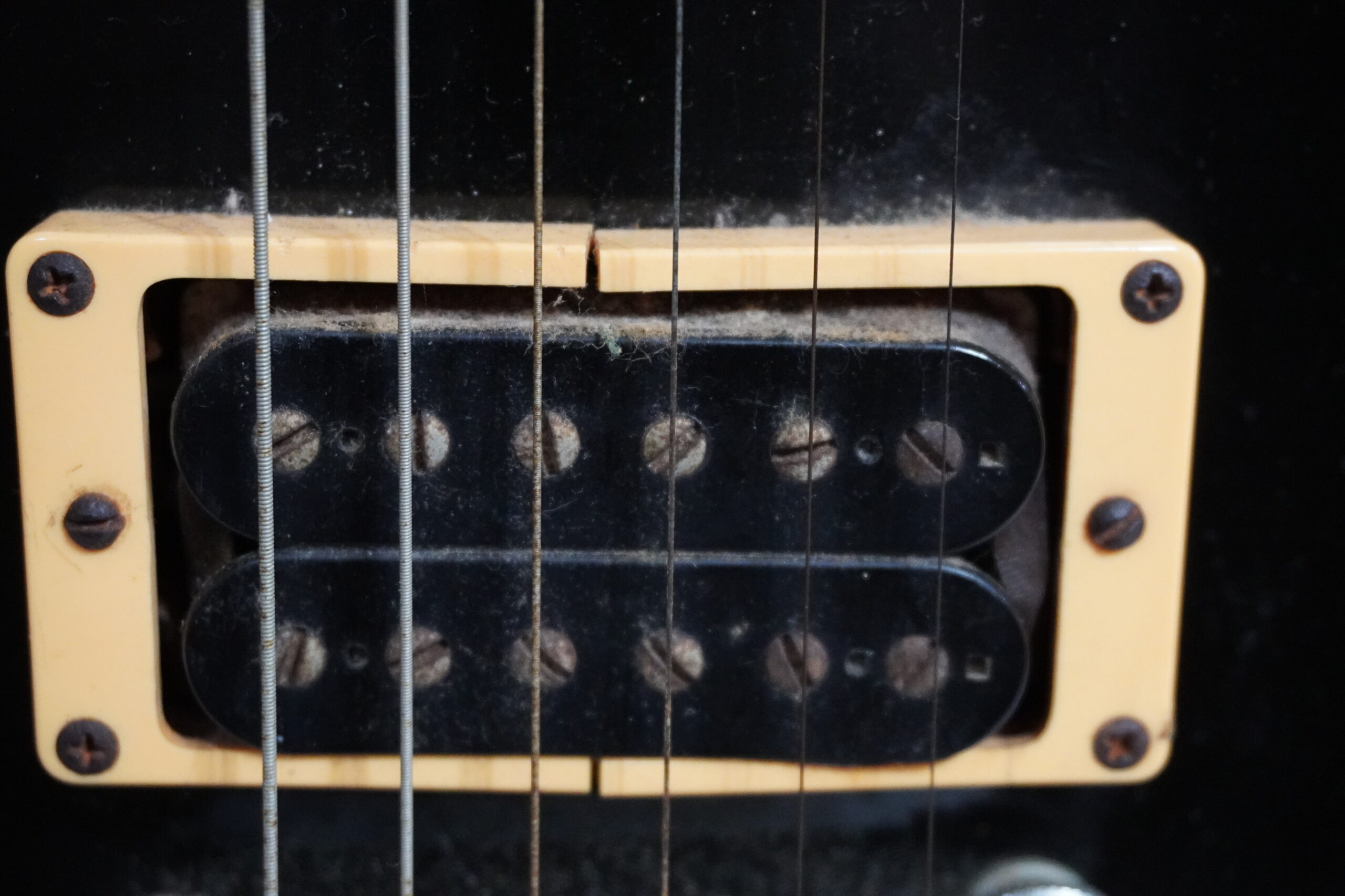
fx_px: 2074
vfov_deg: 24.4
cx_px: 672
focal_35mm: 56
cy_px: 448
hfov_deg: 35.9
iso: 6400
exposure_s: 1/50
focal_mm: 37
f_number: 5.6
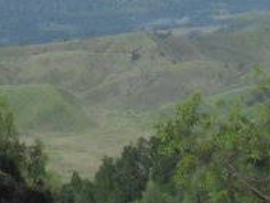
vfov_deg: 5.6
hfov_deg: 7.4
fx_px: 2076
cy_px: -64
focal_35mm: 266
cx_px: 113
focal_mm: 7.6
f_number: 8.9
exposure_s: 1/200
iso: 100
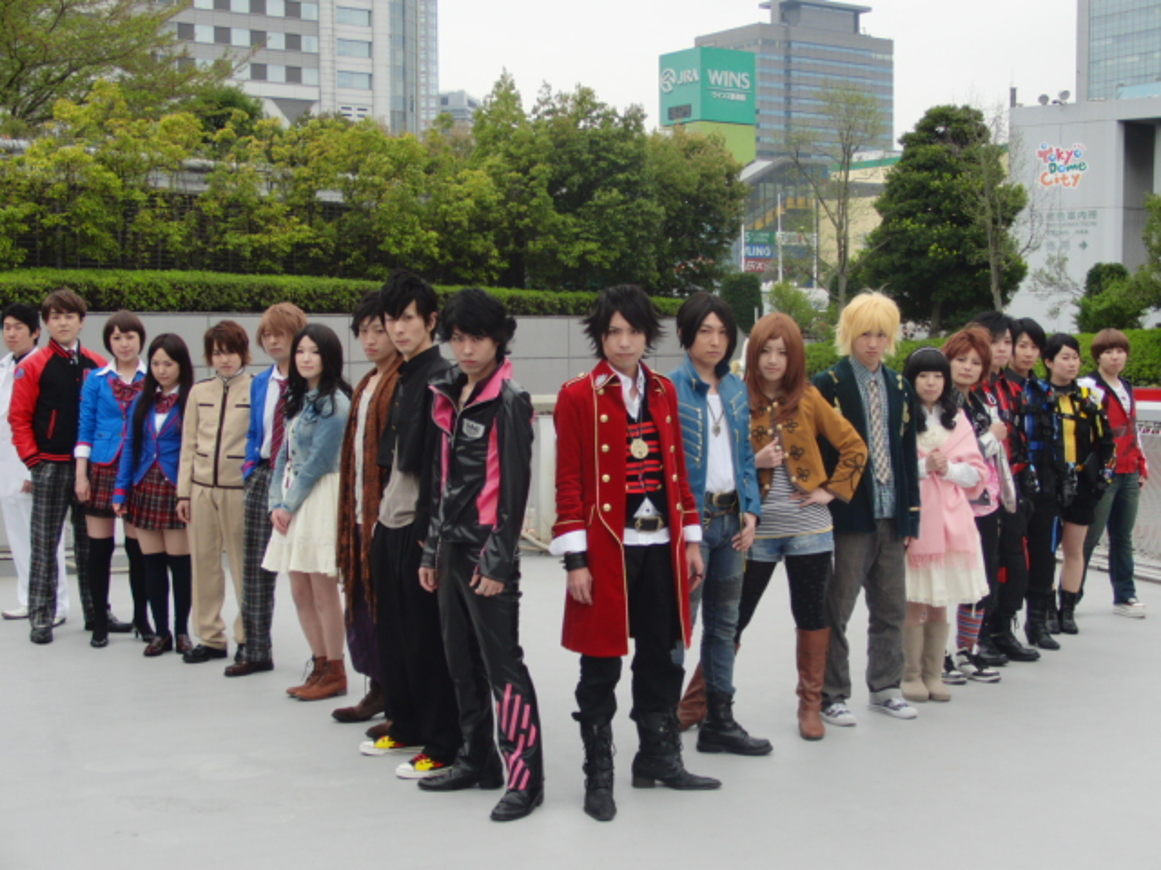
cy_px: 435
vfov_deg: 28.6
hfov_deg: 37.5
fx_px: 1711
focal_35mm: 51
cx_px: 580
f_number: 3.8
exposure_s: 1/80
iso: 100
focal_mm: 8.86
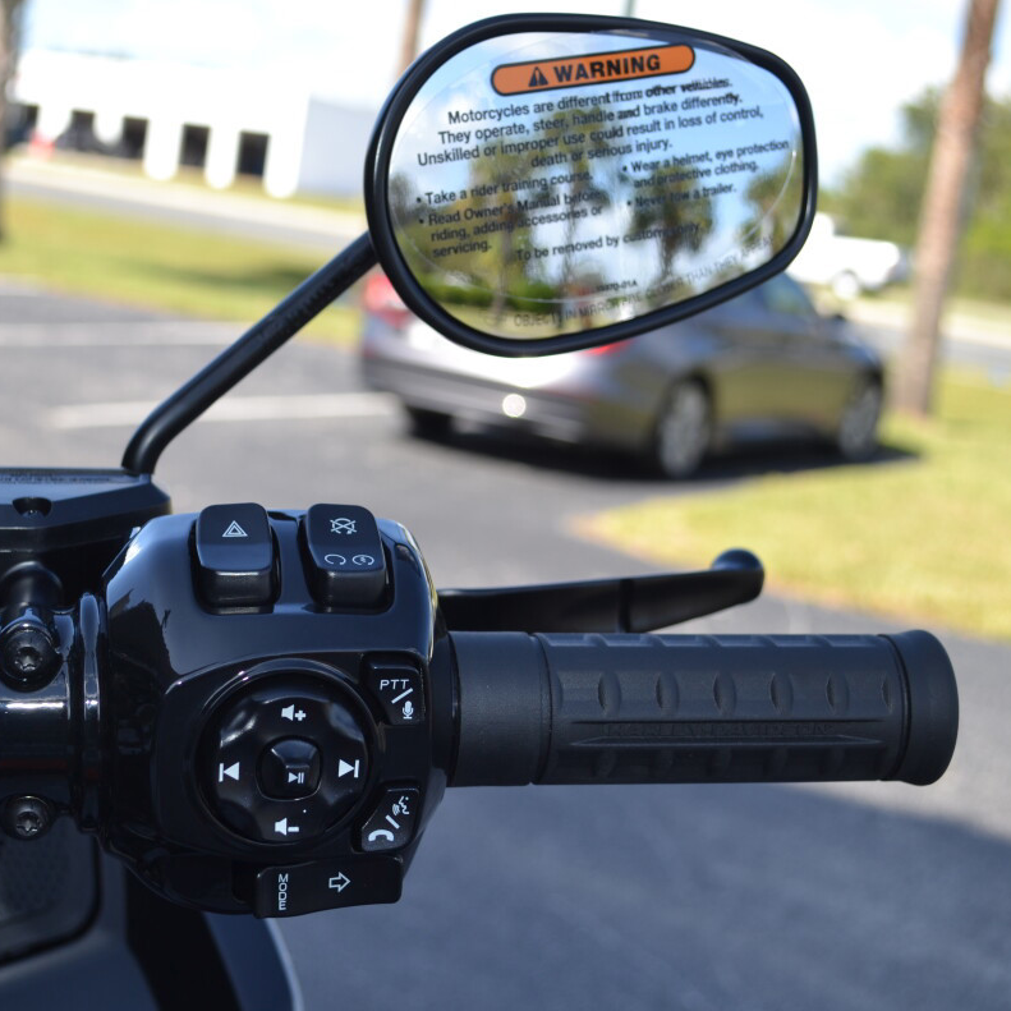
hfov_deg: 29.5
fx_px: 1916
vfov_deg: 29.6
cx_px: 405
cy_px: 510
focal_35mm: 58
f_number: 5
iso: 100
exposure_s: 1/200
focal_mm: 30
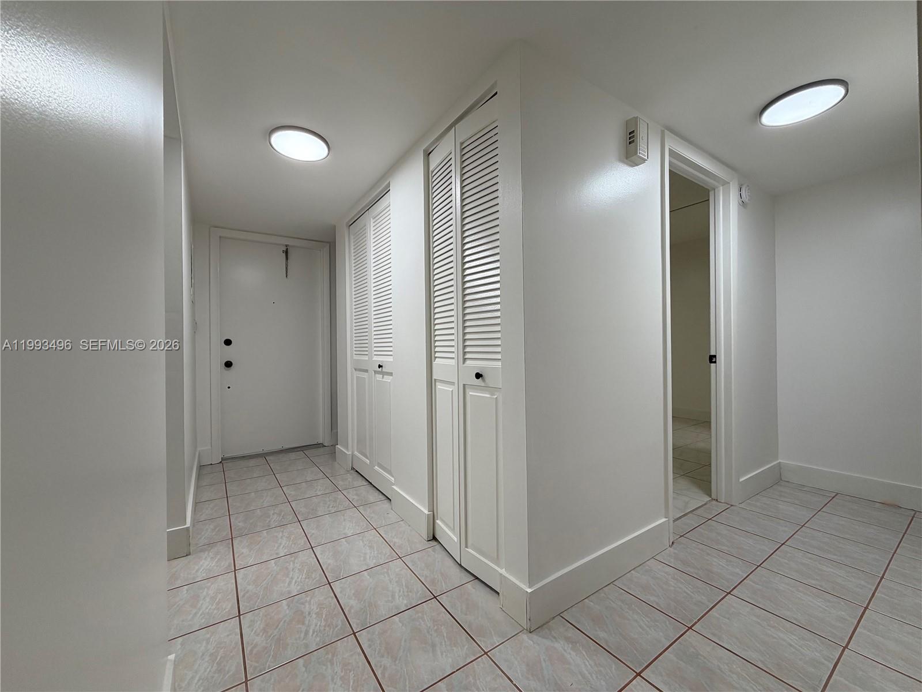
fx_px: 373
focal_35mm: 14
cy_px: 346
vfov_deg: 85.7
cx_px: 461
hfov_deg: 102.1
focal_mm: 2.22
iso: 80
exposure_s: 1/120
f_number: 2.2
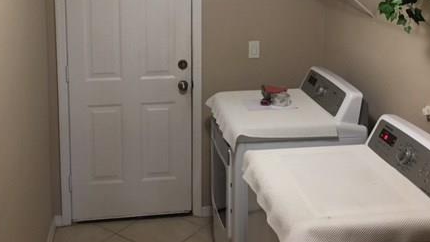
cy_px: 10
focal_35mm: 47
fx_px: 536
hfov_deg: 43.7
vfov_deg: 24.5
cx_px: 200
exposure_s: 1/15
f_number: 2.2
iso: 64
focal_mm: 4.15
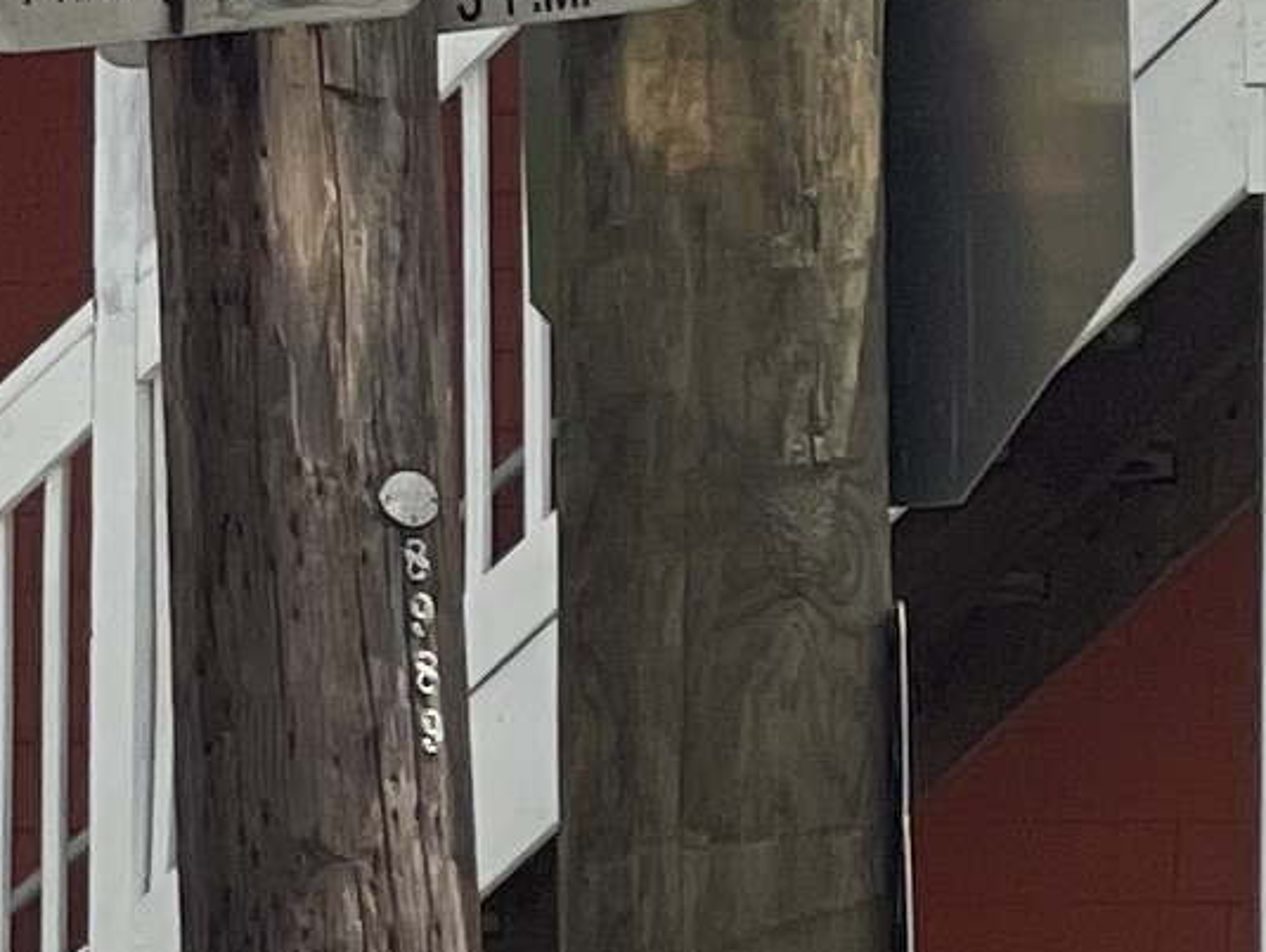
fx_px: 17640
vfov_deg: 3.1
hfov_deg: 4.1
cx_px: 135
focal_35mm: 482
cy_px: -244
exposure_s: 1/1468
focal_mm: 7.5
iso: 32
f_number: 2.2
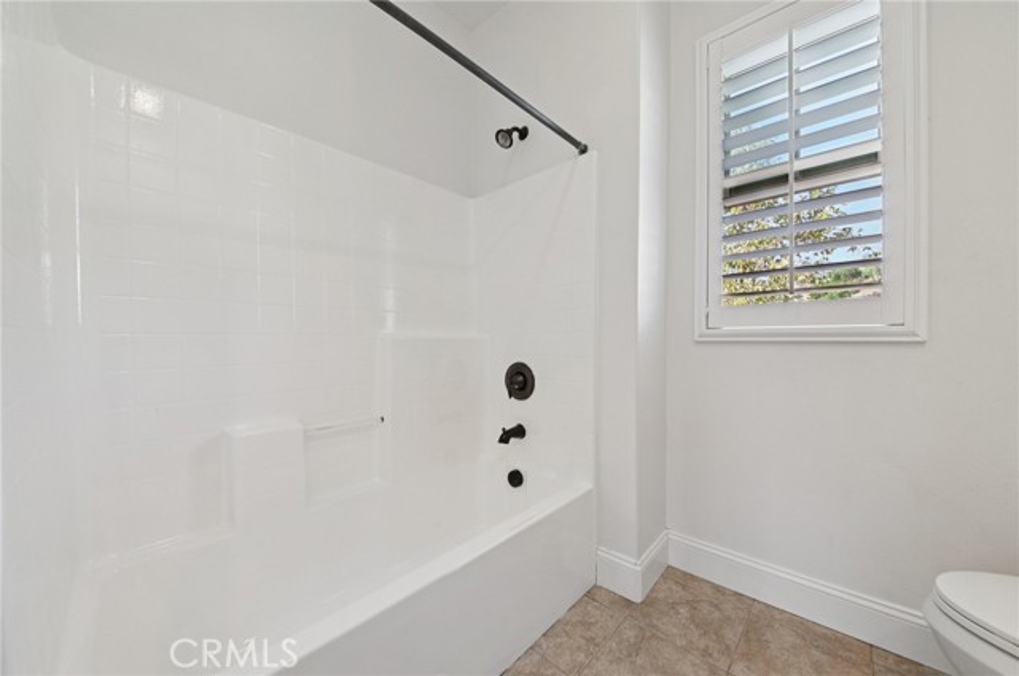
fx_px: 339
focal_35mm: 12
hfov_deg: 112.7
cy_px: 338
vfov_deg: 89.8
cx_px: 510
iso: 250
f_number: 8
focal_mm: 12
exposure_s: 1/15
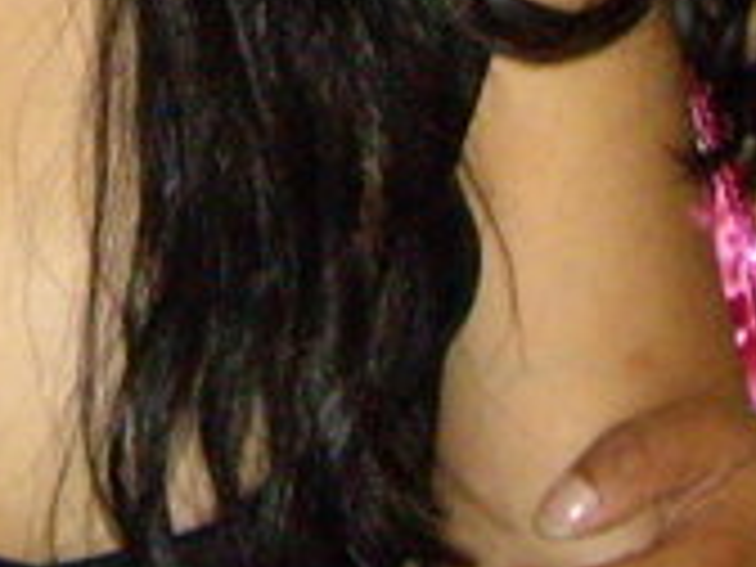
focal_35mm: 231
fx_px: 5045
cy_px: -756
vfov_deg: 6.2
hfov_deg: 8.5
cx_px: -86
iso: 400
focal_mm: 6.2
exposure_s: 1/40
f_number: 2.7
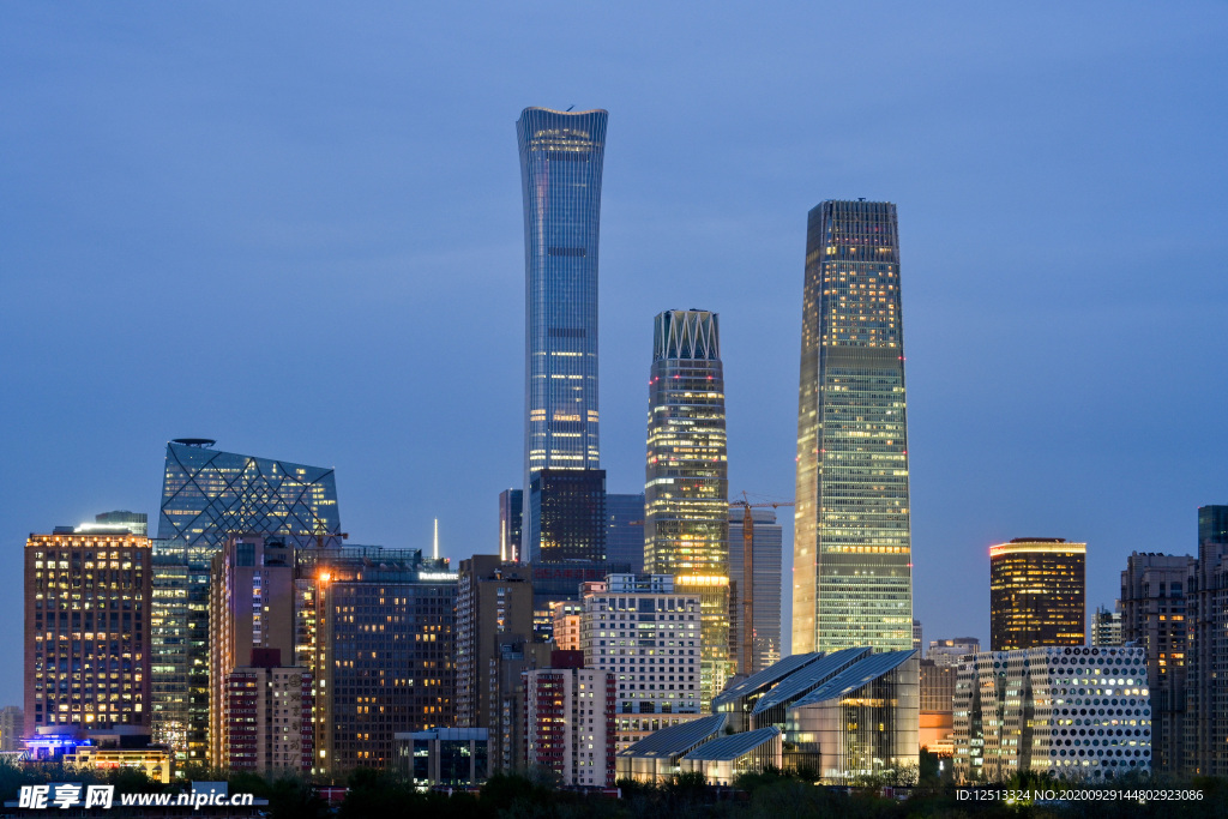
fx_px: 2729
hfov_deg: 25.4
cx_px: 614
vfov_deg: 17.1
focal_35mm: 80
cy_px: 410
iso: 100
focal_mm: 80
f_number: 13
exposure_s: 3
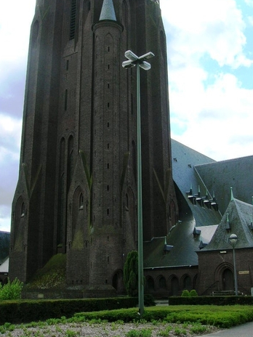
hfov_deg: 32.8
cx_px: 145
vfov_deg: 42.8
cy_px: 137
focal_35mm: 44
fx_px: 429
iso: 50
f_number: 4.9
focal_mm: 5.7
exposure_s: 1/283
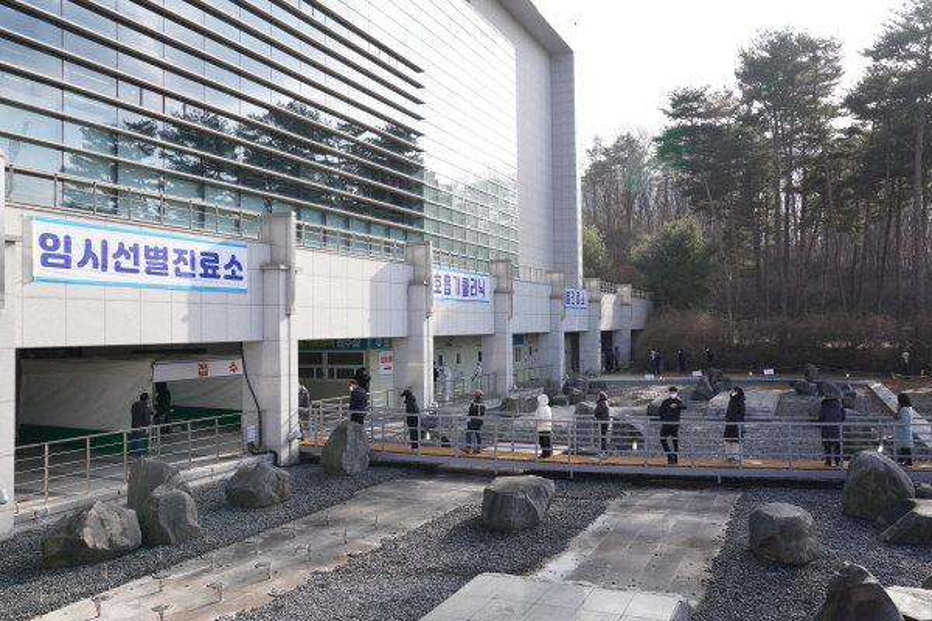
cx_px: 466
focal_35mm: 30
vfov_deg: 43.6
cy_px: 310
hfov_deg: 61.9
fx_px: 777
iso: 320
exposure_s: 1/250
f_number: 8
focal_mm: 30
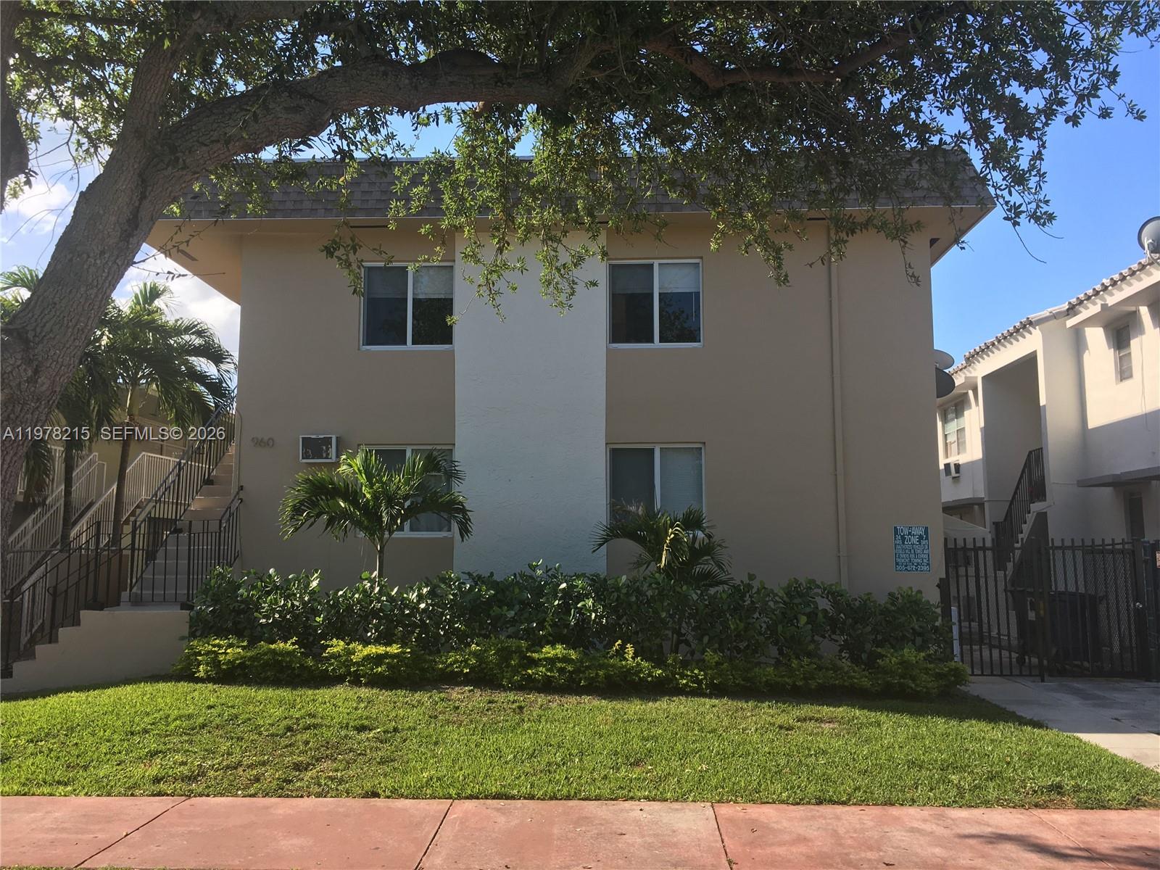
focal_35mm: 29
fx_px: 972
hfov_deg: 61.7
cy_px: 435
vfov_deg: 48.2
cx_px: 580
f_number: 2.2
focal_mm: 4.15
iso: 25
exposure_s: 1/725
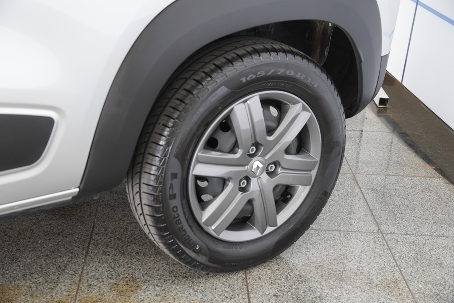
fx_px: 795
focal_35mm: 63
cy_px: 152
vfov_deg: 21.6
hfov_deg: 31.9
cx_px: 227
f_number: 4
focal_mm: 42
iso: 1000
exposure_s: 1/160
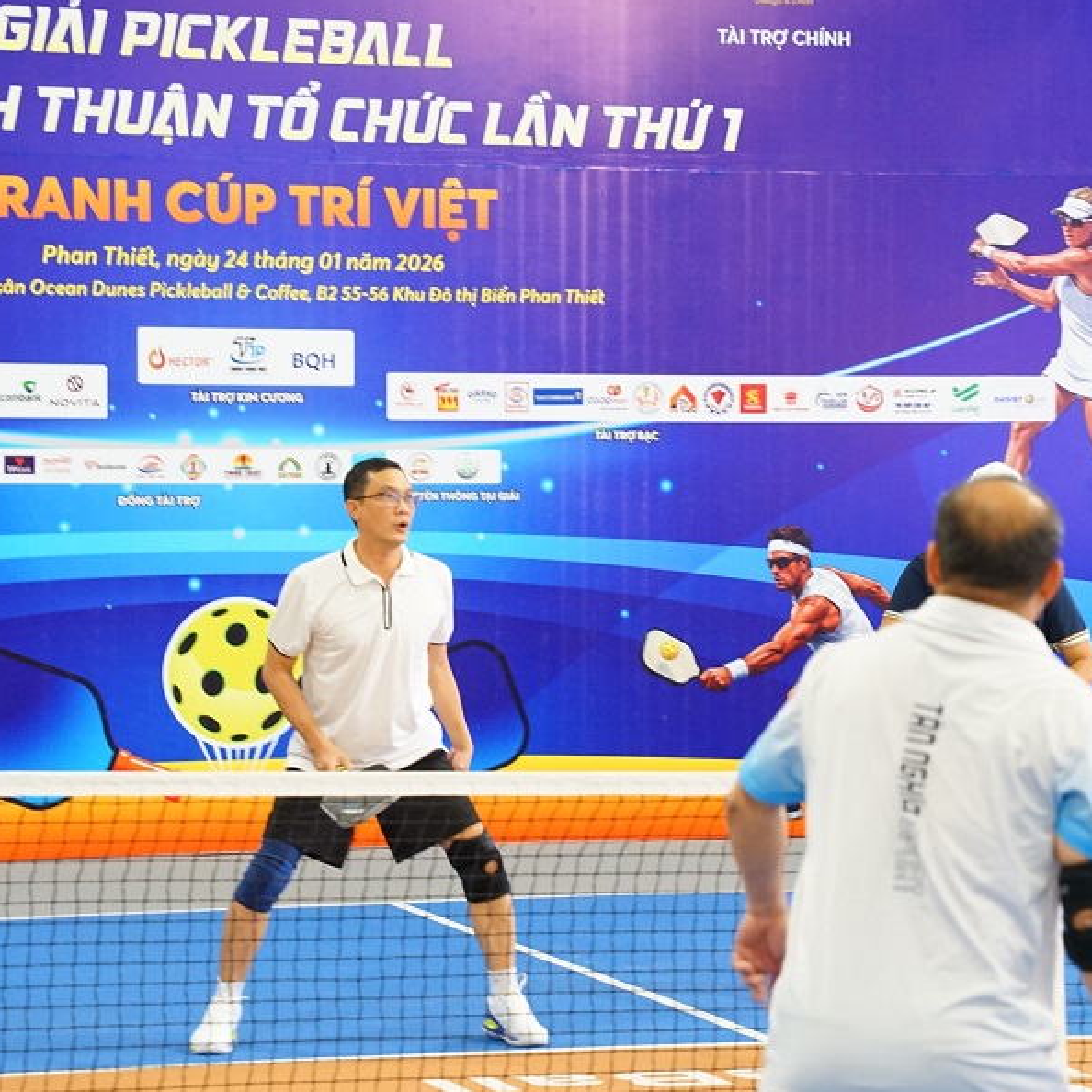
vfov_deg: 14.0
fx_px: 4461
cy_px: 546
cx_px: 632
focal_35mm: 125
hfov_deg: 13.9
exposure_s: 1/80
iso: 2500
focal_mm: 97
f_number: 6.3
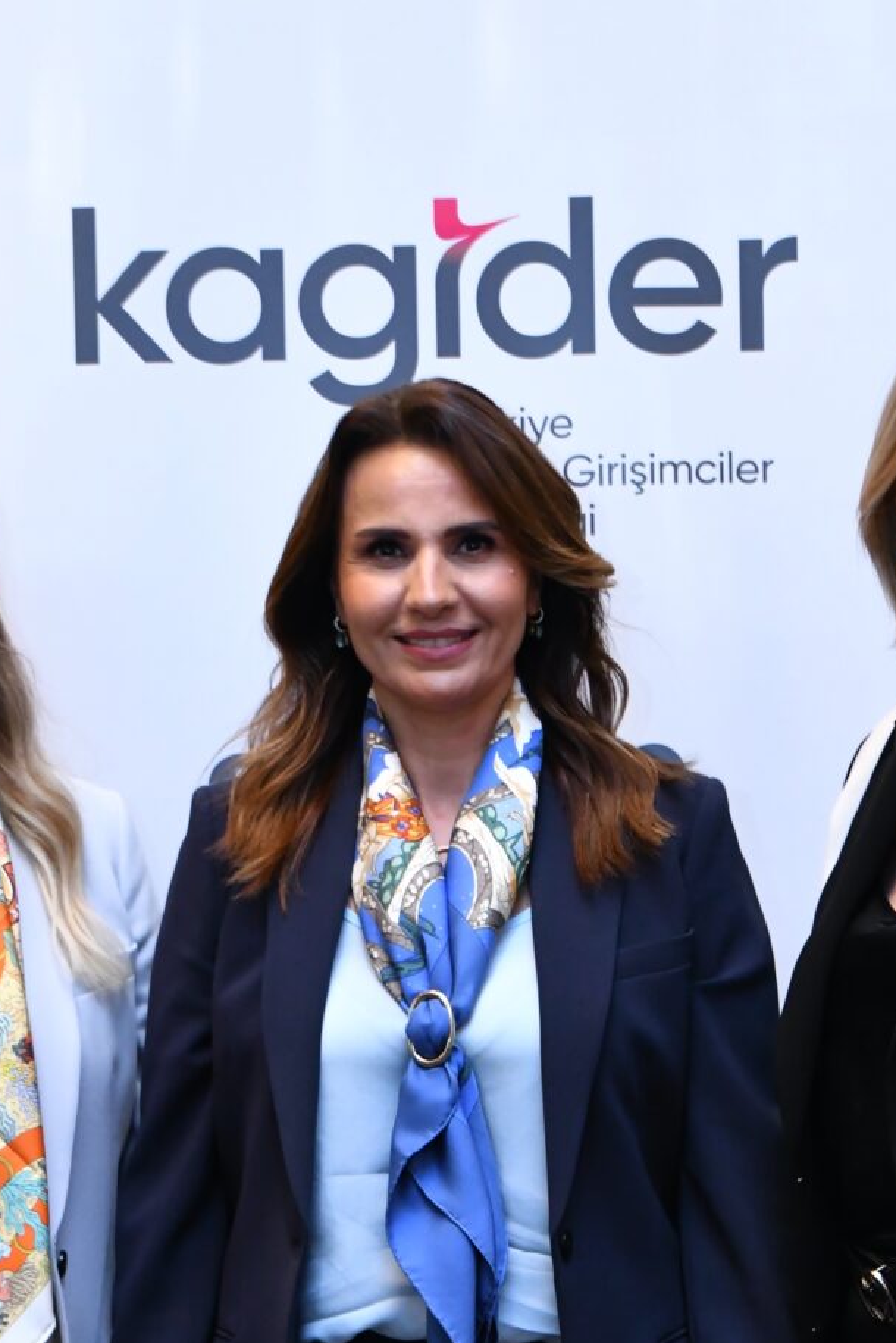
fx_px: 3656
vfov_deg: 20.5
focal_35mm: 98
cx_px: 456
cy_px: 1127
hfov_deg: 14.0
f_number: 3.2
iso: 2000
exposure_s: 1/125
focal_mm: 35
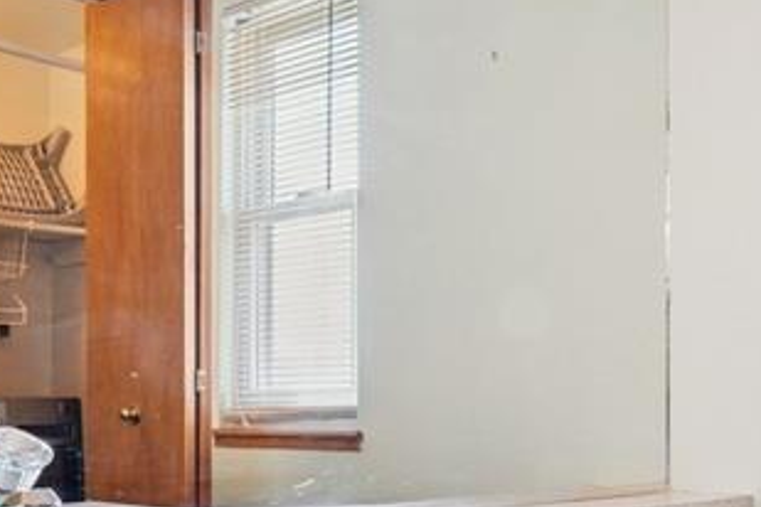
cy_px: 418
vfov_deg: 25.0
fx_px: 1120
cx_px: 594
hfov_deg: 36.4
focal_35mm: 53
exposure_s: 1.3
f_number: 11
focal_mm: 16
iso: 100
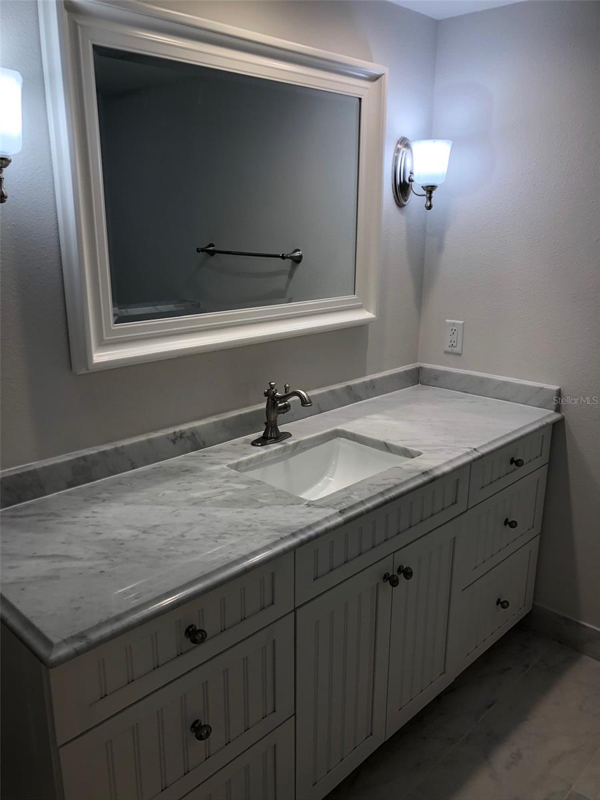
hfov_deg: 49.7
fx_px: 647
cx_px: 300
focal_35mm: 28
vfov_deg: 63.4
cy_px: 400
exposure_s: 1/120
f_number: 1.8
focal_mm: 3.99
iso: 50
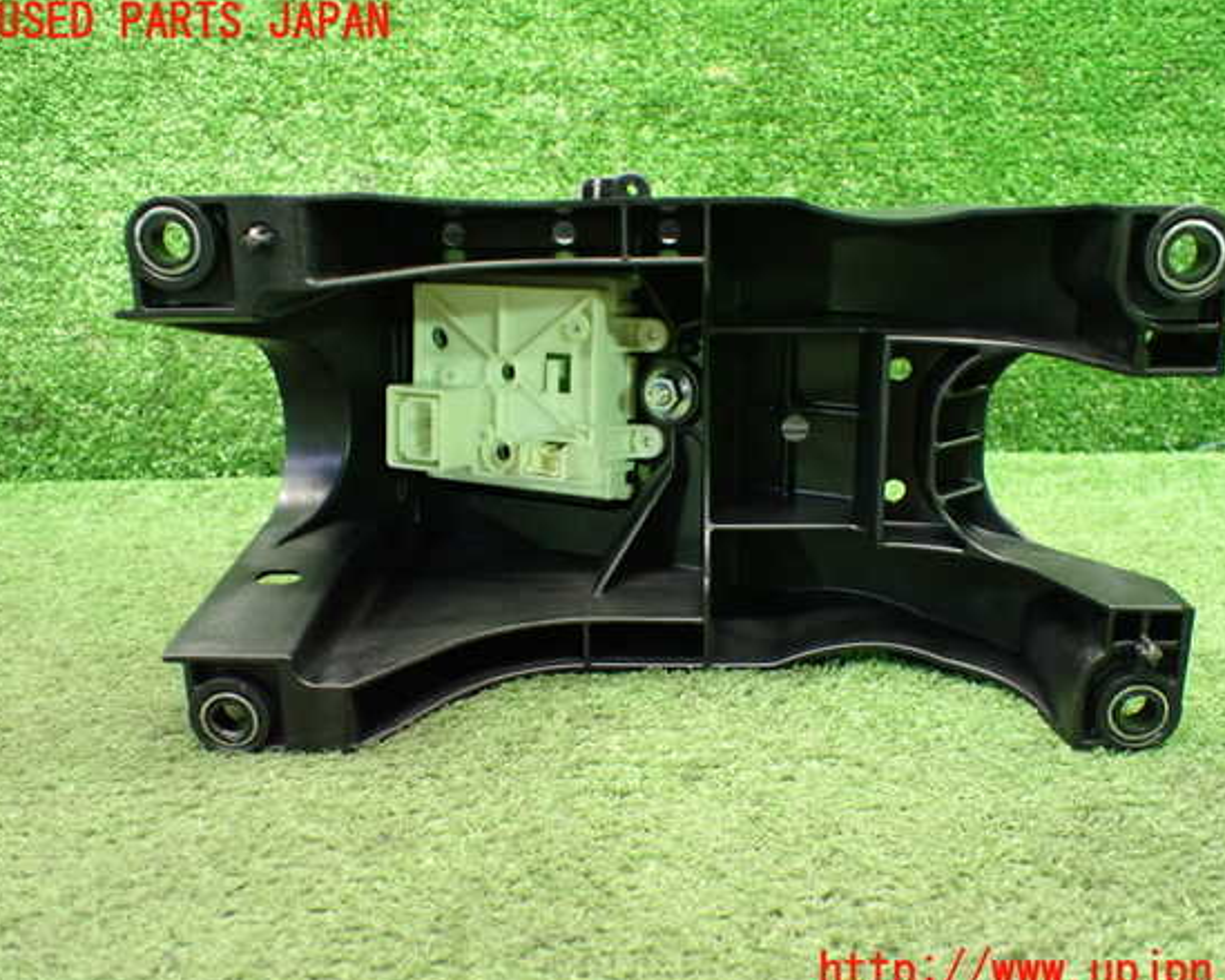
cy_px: 498
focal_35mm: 32
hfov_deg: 55.6
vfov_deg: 45.8
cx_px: 654
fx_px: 1160
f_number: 2.3
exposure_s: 1/40
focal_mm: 5.4
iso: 800
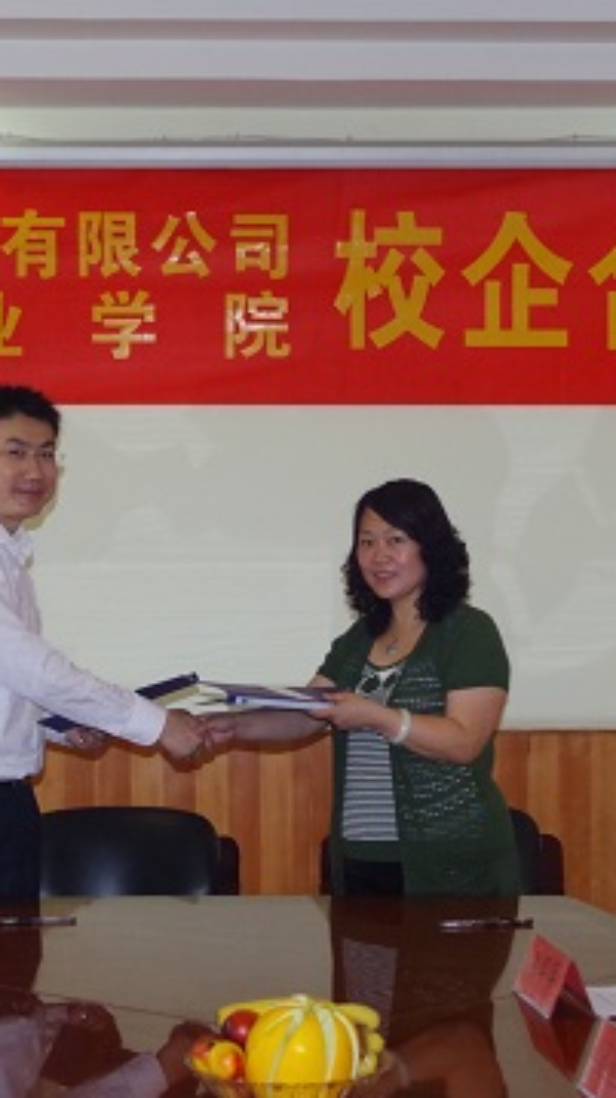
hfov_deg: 16.5
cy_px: 549
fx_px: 2123
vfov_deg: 29.0
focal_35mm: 73
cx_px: 265
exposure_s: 1/180
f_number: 5.6
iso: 1600
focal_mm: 30.63
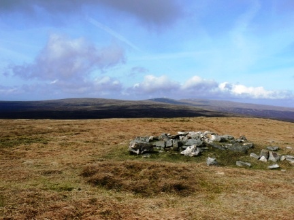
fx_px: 306
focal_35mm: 36
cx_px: 147
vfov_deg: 39.7
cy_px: 110
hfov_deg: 51.4
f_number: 8
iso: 80
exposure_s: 1/500
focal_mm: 6
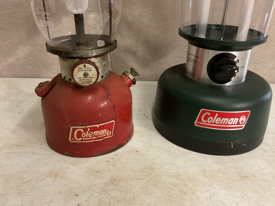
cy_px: 108
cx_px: 144
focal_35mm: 33
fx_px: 262
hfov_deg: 55.3
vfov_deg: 42.9
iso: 250
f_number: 1.8
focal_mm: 3
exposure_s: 1/40
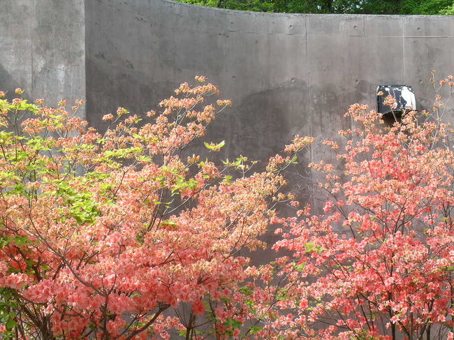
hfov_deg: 26.0
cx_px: 227
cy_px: 170
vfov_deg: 19.6
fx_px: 983
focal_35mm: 75
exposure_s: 1/131
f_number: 6.3
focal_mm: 15.6
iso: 50
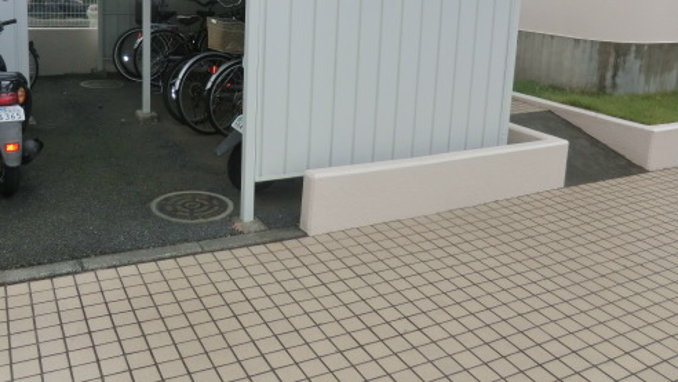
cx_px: 302
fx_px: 611
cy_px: 73
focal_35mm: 34
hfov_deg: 57.9
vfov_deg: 33.6
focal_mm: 4.3
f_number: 3.2
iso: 80
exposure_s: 1/500
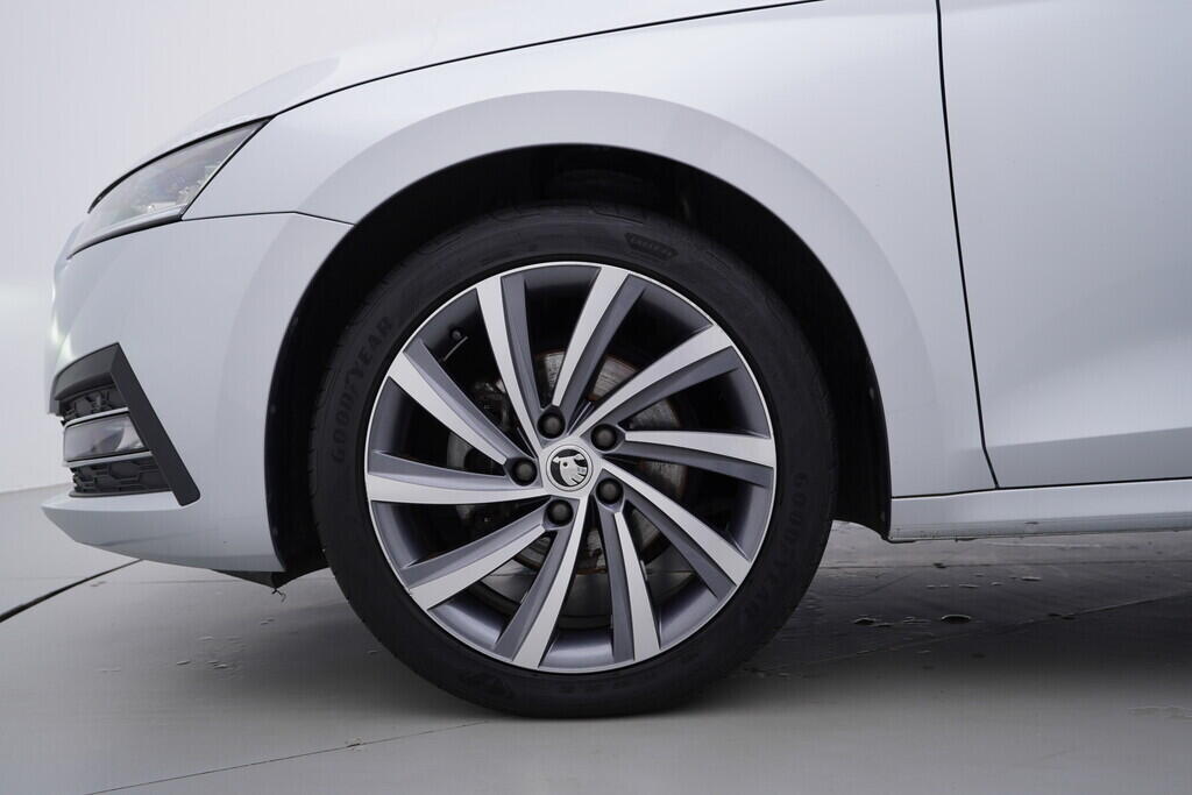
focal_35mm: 36
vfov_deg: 36.9
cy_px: 398
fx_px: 1192
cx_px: 596
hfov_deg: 53.1
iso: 125
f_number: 4
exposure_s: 1/80
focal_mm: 24
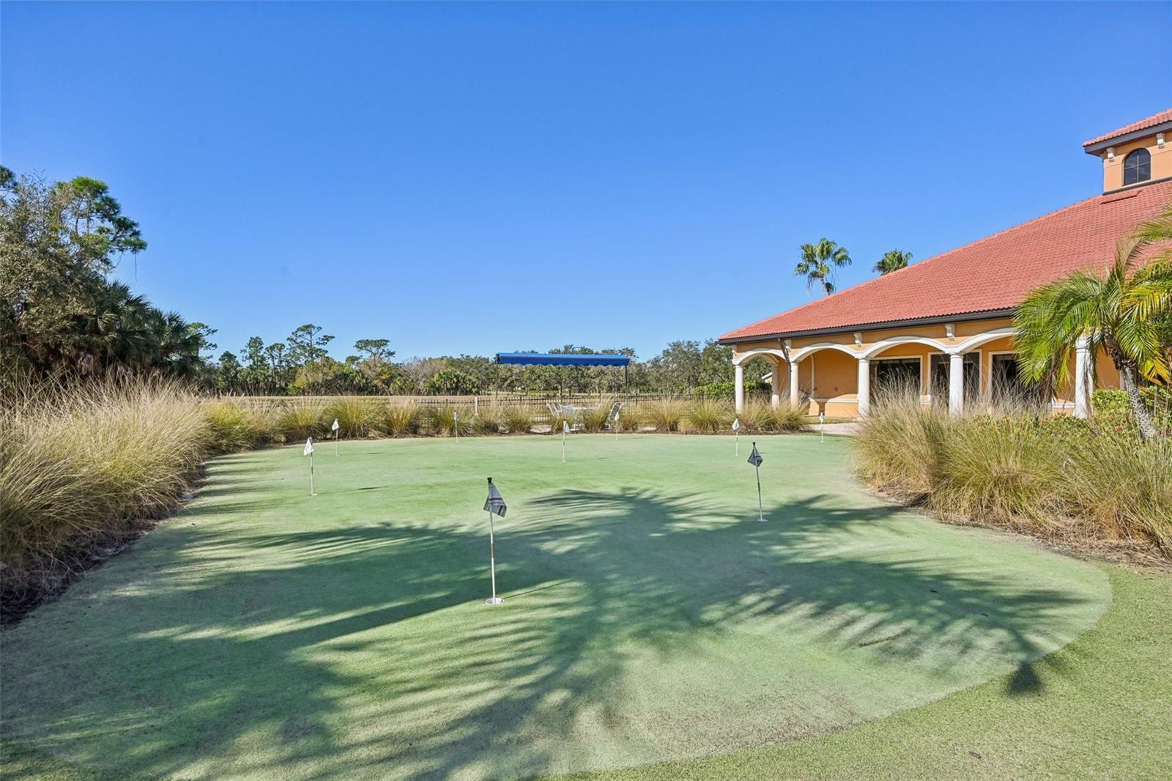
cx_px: 586
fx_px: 635
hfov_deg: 85.4
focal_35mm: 20
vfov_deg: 63.2
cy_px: 390
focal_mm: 19.5
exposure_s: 1/1600
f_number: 8
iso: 400
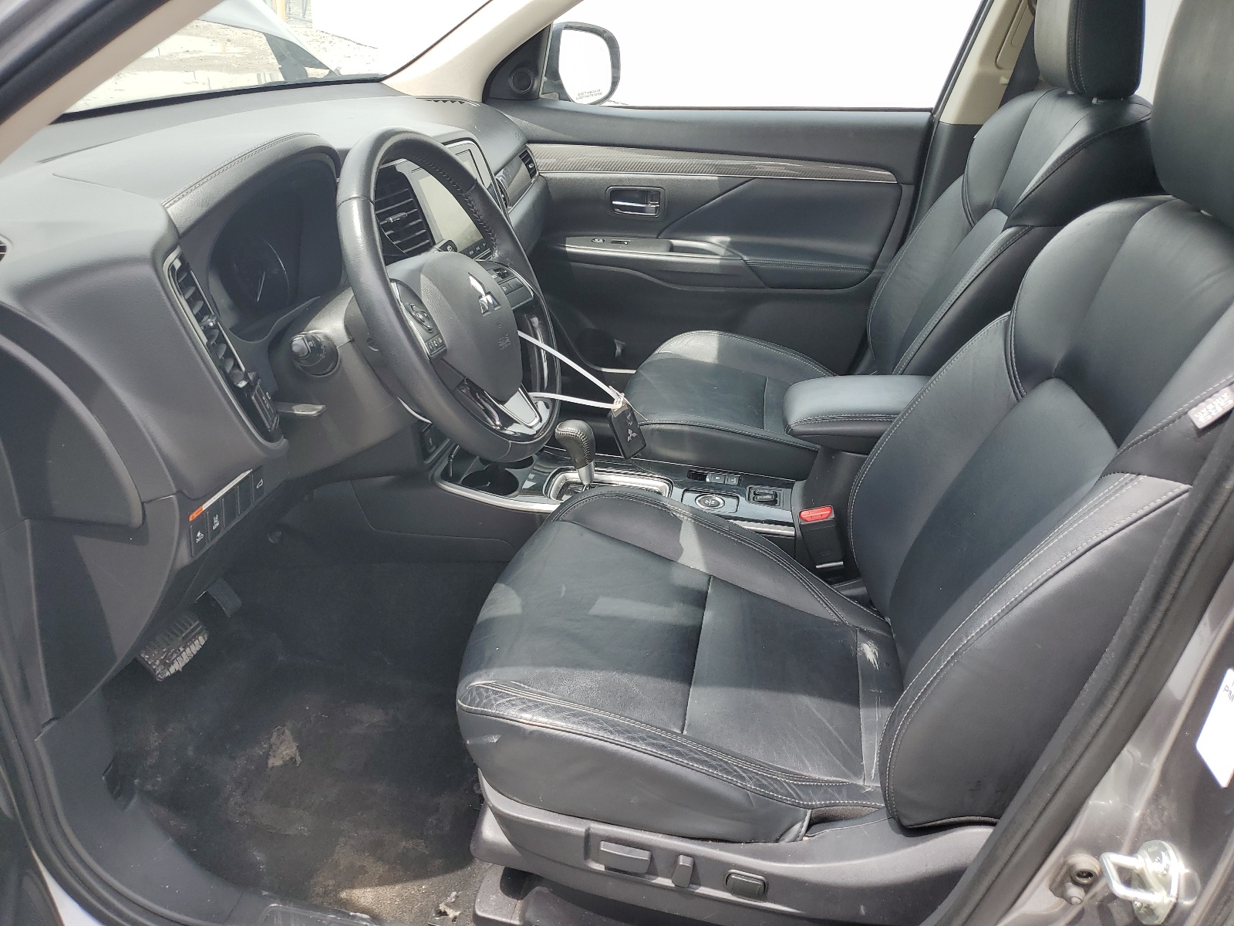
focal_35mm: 26
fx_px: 927
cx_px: 617
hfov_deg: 67.3
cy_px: 463
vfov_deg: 53.1
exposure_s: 1/667
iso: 50
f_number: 1.5
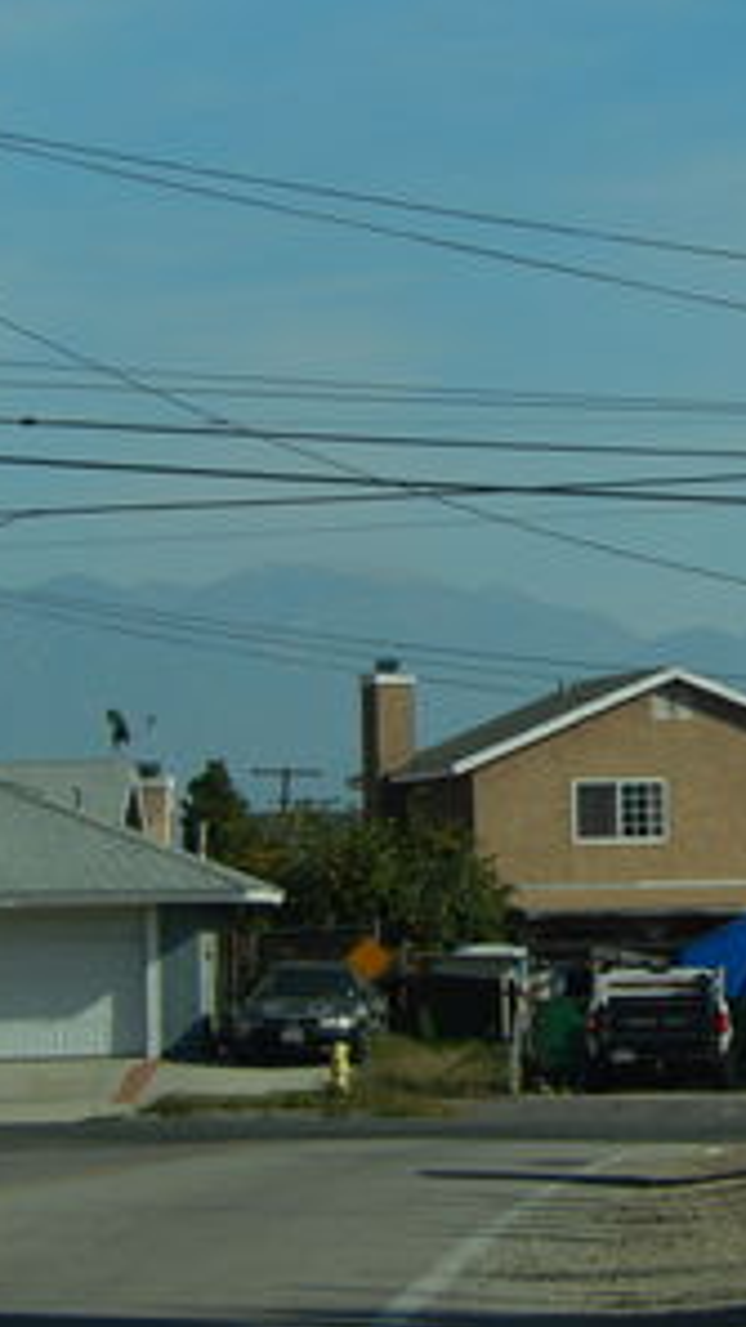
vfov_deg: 10.0
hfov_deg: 5.6
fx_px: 7598
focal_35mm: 216
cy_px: 666
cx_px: 835
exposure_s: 1/800
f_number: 5.6
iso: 125
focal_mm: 26.4
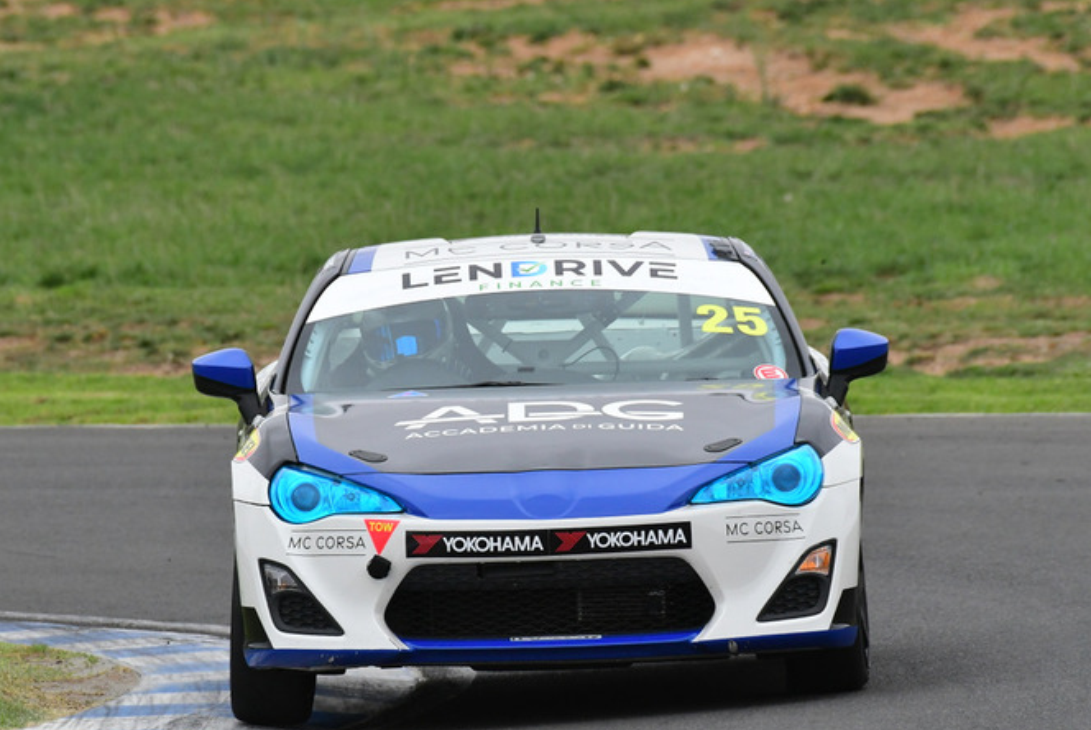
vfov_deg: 1.5
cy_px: 375
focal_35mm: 903
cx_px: 447
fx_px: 27389
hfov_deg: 2.3
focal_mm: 500
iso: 1600
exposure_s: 1/640
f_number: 10
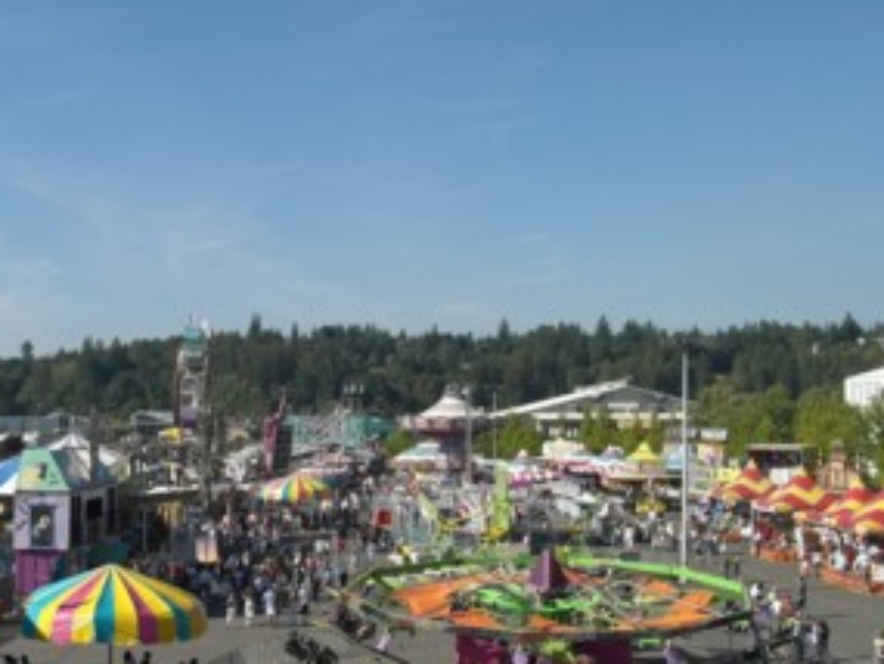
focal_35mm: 48
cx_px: 357
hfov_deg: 39.5
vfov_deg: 30.3
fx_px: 1226
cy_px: 351
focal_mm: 6.3
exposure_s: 1/640
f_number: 4.4
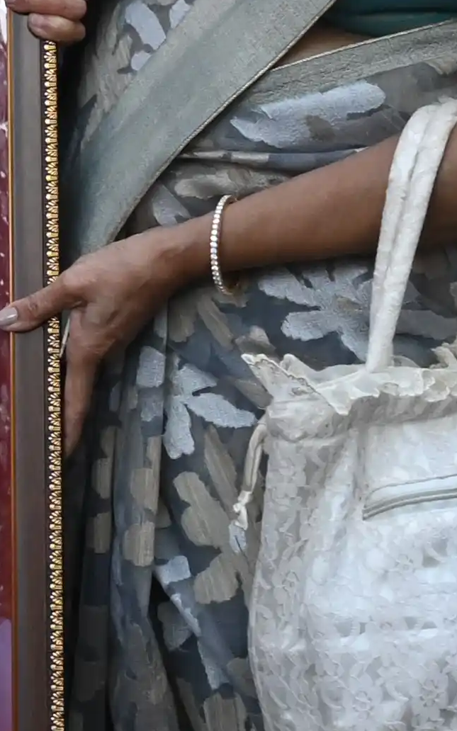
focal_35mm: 140
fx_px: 2790
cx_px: -556
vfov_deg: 14.5
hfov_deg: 8.7
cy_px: -128
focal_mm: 24
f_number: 8
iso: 2000
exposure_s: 1/125
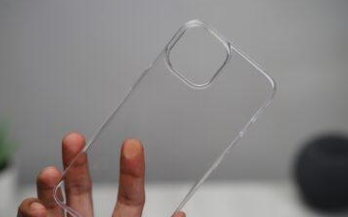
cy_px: 129
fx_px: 730
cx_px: 156
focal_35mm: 77
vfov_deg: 16.9
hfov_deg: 26.8
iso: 800
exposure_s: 1/200
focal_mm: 67
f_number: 4
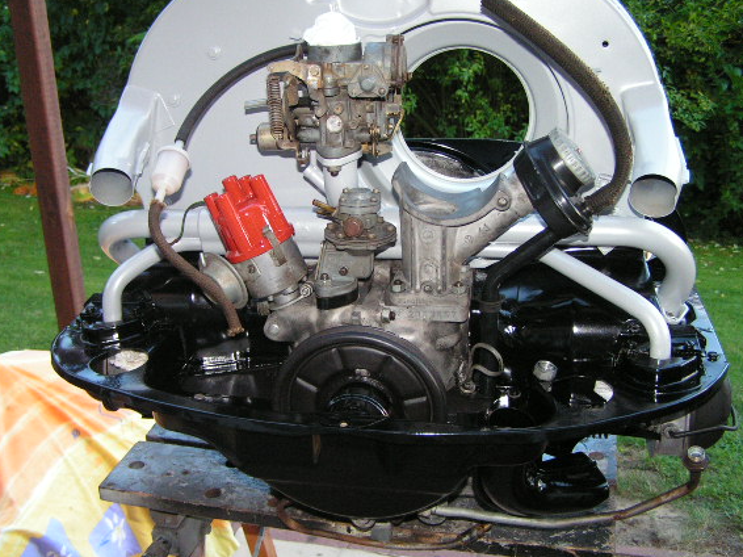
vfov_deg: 33.5
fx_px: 923
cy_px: 246
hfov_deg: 43.9
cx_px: 383
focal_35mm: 43
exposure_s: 1/40
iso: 200
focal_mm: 6.3
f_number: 2.8
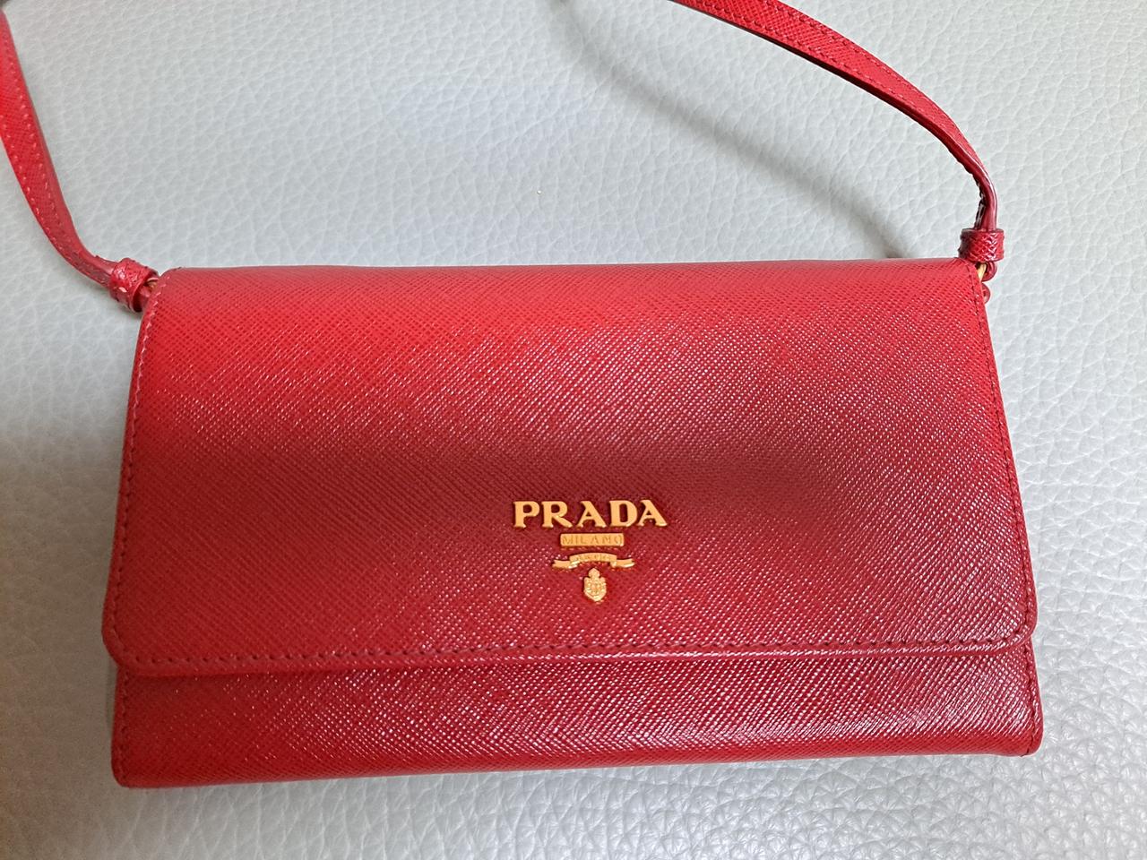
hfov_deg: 69.4
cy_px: 430
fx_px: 828
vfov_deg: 54.9
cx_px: 574
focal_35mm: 25
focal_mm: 4.6
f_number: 2
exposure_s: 1/30
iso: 320
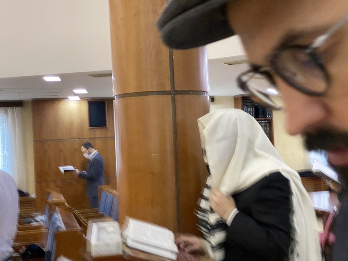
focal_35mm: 53
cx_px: 172
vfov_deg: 27.5
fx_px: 533
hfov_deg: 36.2
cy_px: 131
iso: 500
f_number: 2
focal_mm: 6
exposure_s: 1/60
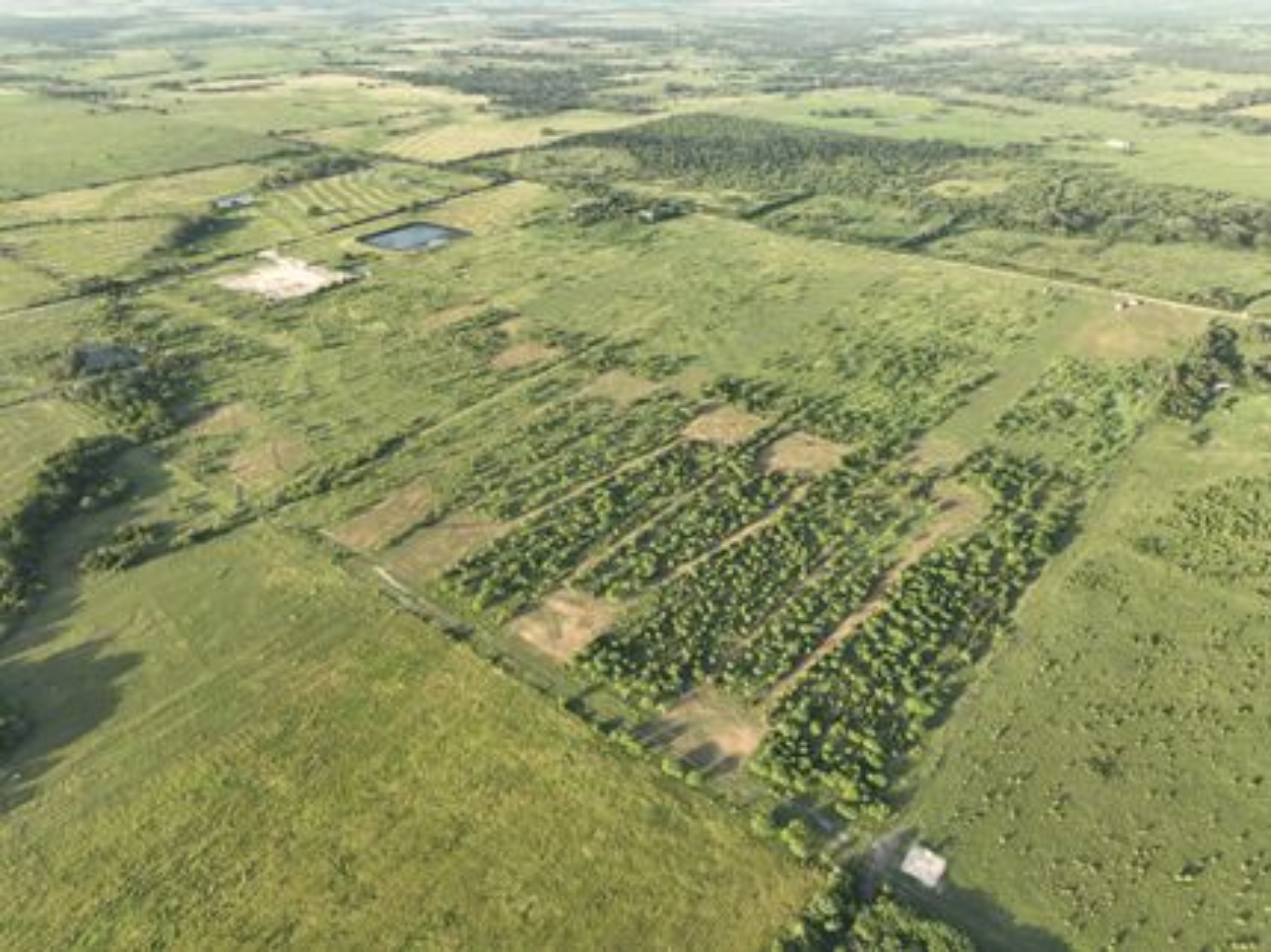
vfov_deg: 56.8
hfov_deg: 71.6
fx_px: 881
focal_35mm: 24
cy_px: 476
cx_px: 636
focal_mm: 12.29
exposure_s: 1/40
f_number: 2.8
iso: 100
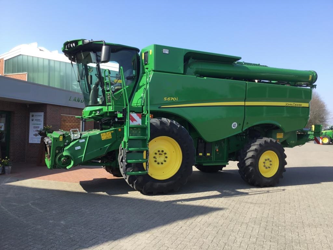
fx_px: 298
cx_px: 166
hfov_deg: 58.4
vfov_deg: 45.4
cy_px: 125
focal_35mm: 31
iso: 25
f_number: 2.4
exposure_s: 1/436
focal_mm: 3.3
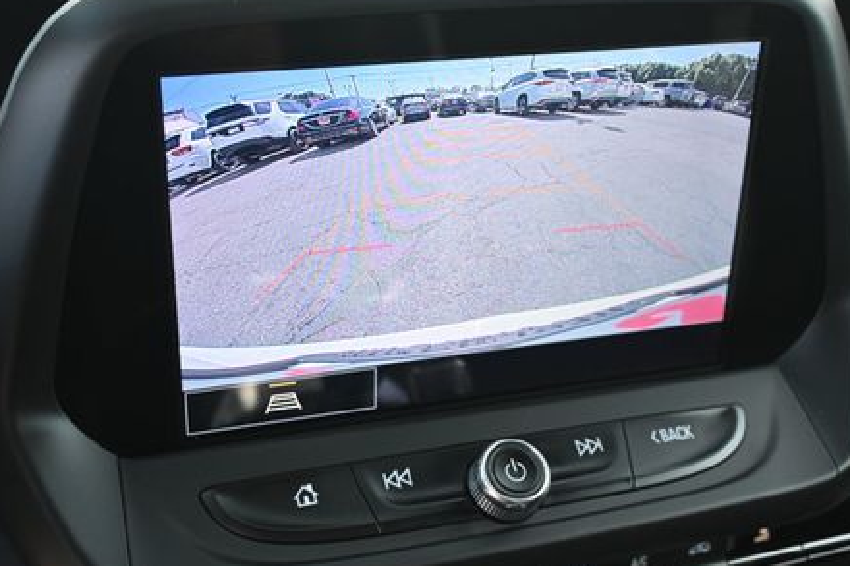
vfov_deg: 27.5
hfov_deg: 40.3
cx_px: 396
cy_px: 296
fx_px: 1159
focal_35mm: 49
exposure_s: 1/125
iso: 560
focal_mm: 22.5
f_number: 4
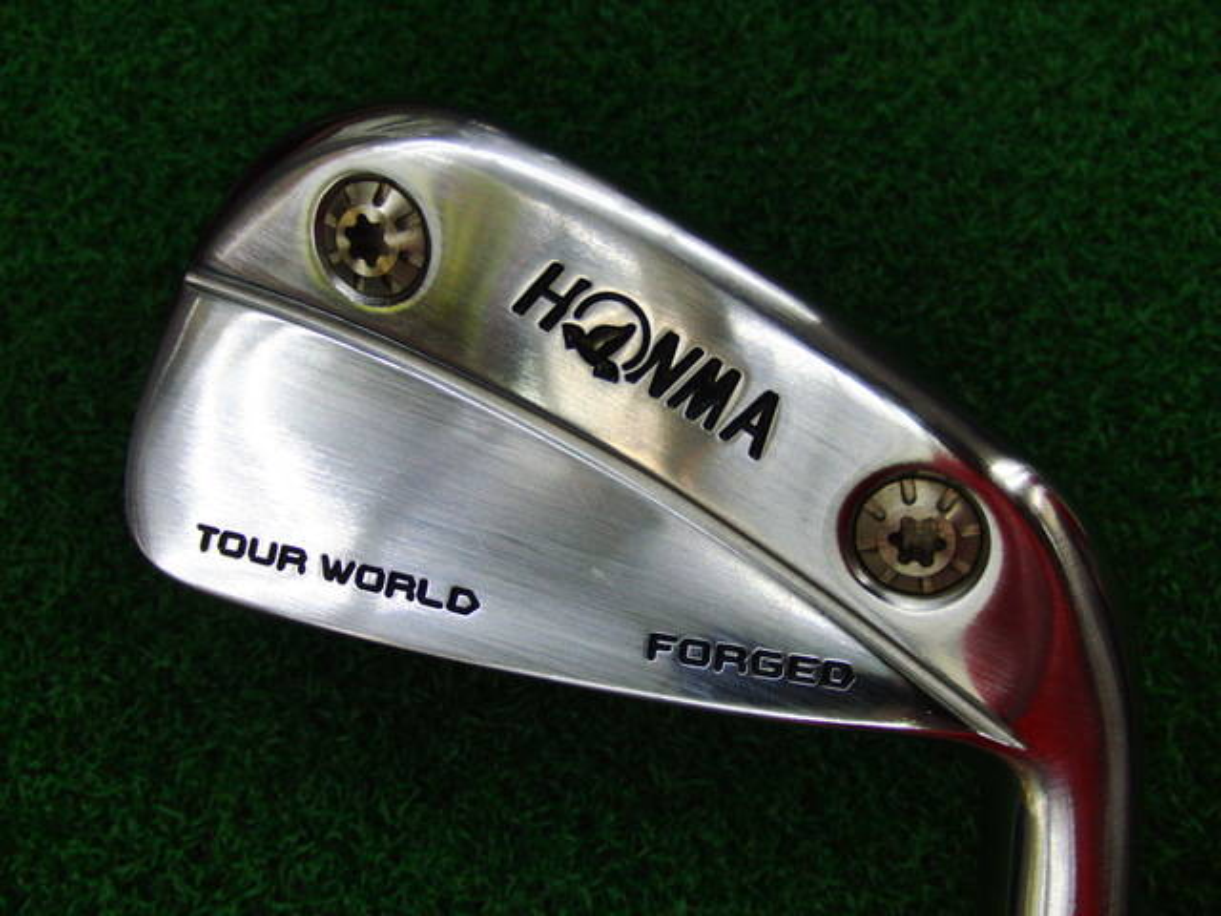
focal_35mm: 37
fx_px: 1305
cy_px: 458
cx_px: 610
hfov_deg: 50.1
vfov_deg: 38.7
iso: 125
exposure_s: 1/80
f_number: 3.6
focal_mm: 6.42
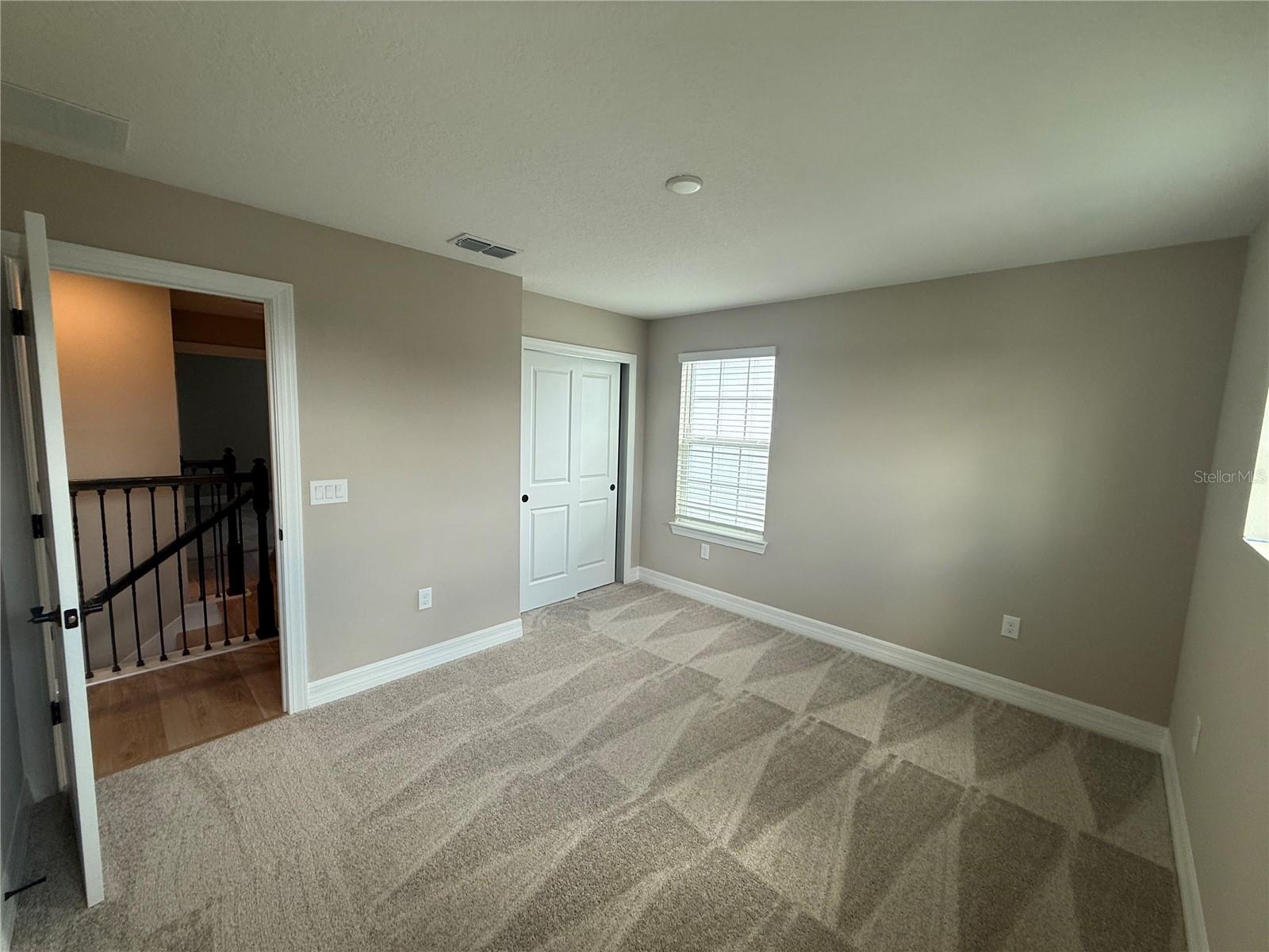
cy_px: 476
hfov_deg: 102.1
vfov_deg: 85.7
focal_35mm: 14
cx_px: 634
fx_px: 513
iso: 80
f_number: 2.2
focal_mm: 2.22
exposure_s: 1/120
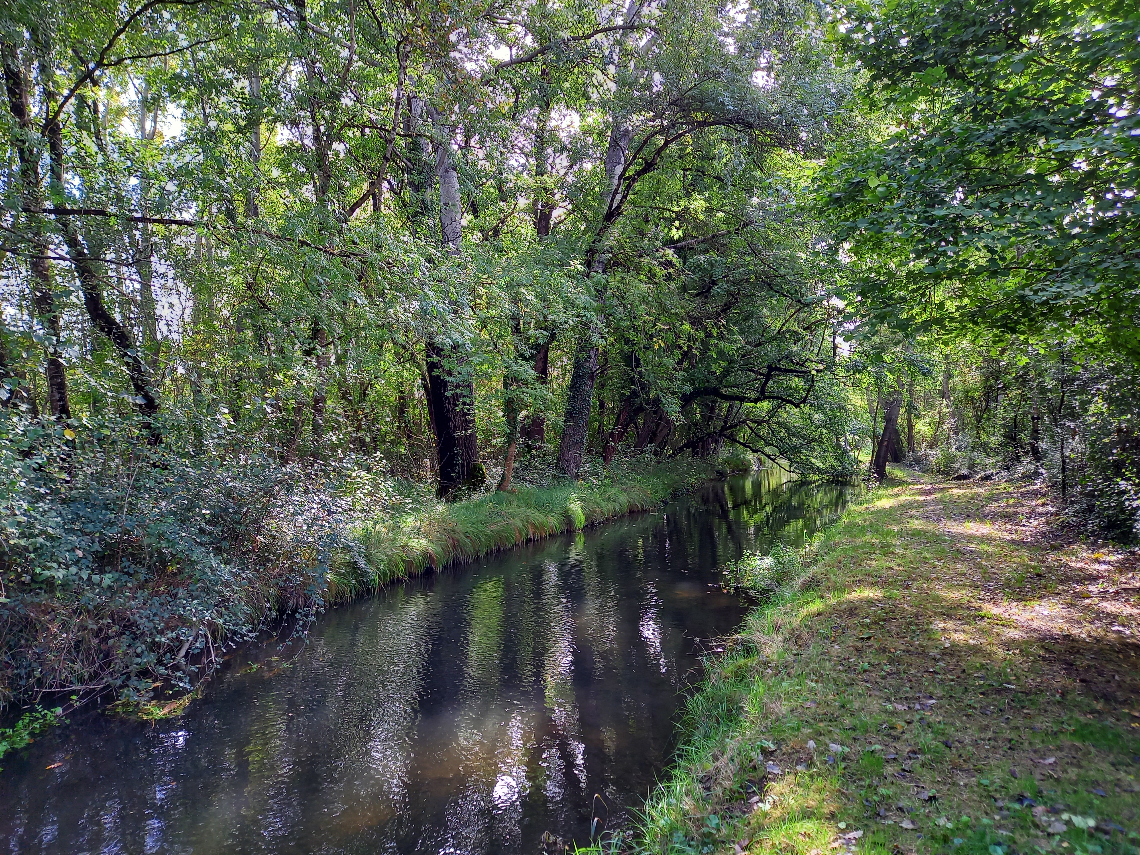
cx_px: 570
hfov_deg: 69.4
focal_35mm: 25
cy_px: 428
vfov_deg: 54.9
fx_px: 823
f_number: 2
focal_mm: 4.6
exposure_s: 1/49
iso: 80
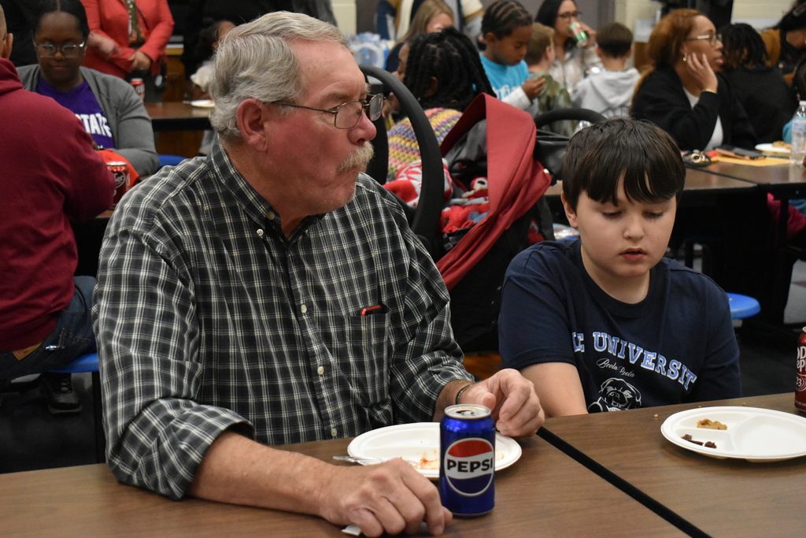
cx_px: 403
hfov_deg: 29.2
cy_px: 269
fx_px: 1545
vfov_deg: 19.7
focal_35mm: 69
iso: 4500
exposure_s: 1/125
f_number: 5.3
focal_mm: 46
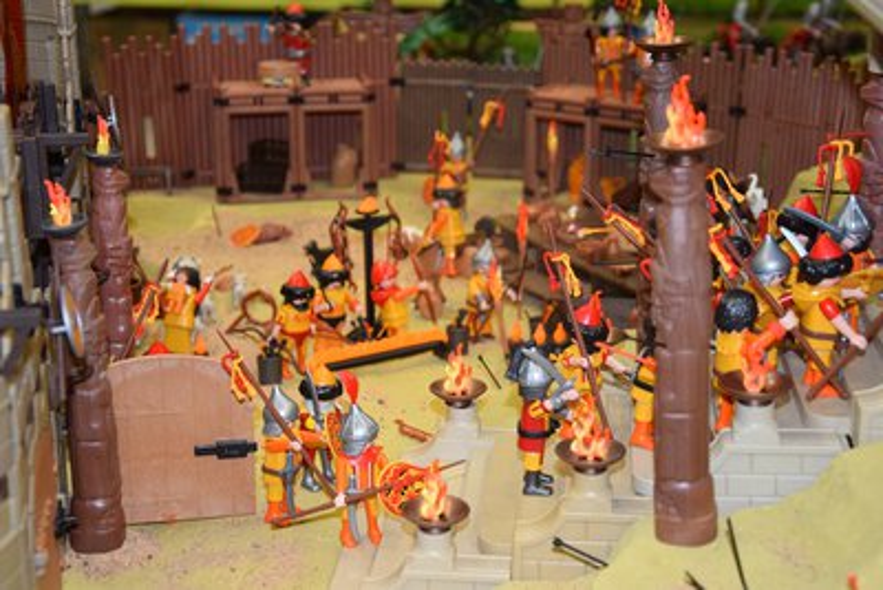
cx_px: 442
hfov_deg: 29.9
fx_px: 1656
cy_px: 295
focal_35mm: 68
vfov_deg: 20.2
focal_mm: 45
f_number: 4.8
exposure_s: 1/60
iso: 800
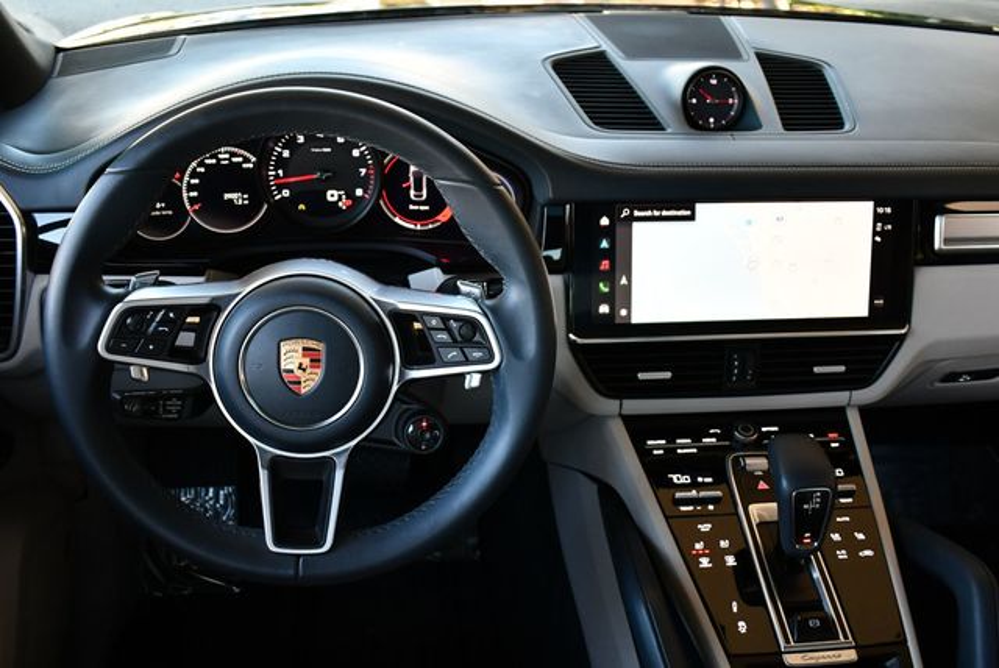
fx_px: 1000
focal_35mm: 36
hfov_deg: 53.1
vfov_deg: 36.9
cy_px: 334
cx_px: 500
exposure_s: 1/250
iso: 800
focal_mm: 18
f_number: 3.5
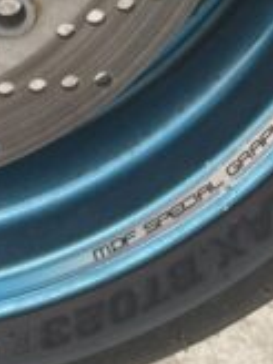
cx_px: -144
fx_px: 1335
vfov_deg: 13.1
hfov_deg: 11.2
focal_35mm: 127
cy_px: -393
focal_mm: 5.7
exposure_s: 1/646
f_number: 1.5
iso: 50
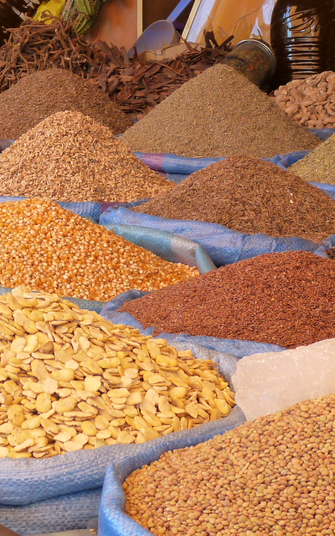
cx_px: 111
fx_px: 1679
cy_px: 214
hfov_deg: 11.4
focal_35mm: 115
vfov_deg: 18.1
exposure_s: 1/100
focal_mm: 9.2
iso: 160
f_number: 3.2
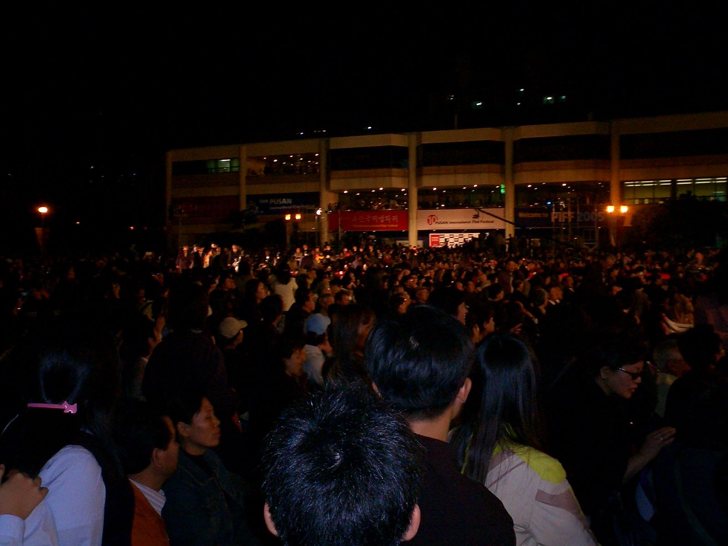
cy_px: 273
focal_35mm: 37
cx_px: 364
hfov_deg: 50.1
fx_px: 778
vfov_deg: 38.7
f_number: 3.5
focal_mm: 5.6
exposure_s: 1/40
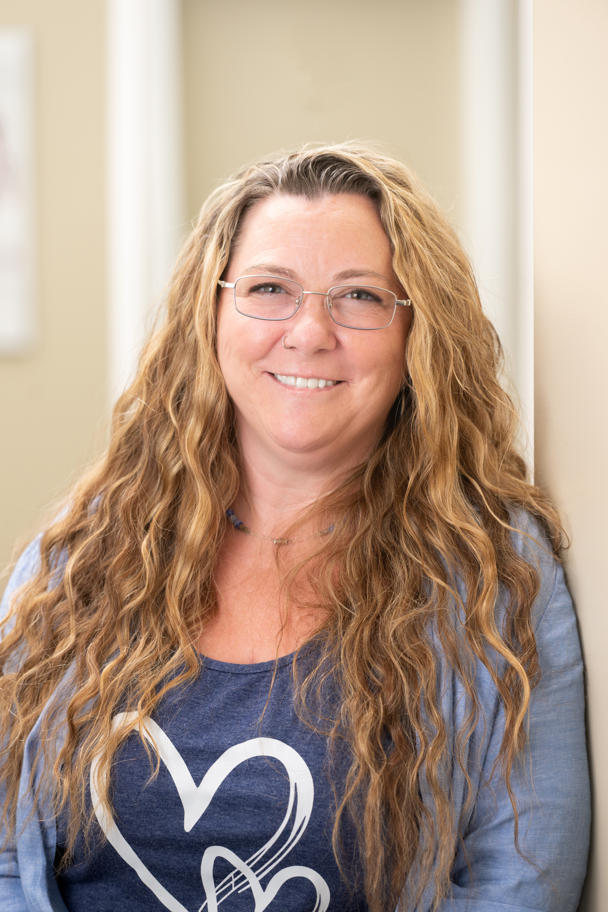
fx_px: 3673
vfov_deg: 14.2
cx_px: 304
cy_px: 456
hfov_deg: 9.5
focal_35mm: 145
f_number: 4
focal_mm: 145
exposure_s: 1/125
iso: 400
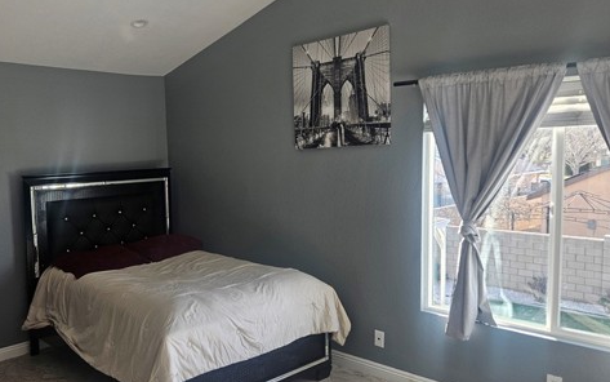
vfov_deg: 38.3
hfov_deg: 57.3
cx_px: 222
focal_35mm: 33
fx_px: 549
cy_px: 181
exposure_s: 1/120
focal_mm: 5.4
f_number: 1.8
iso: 50
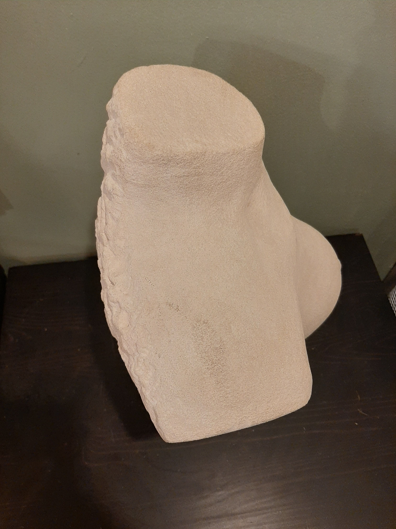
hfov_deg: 53.1
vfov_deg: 67.3
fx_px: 397
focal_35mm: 26
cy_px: 264
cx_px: 198
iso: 250
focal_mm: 3.93
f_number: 1.7
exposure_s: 1/50
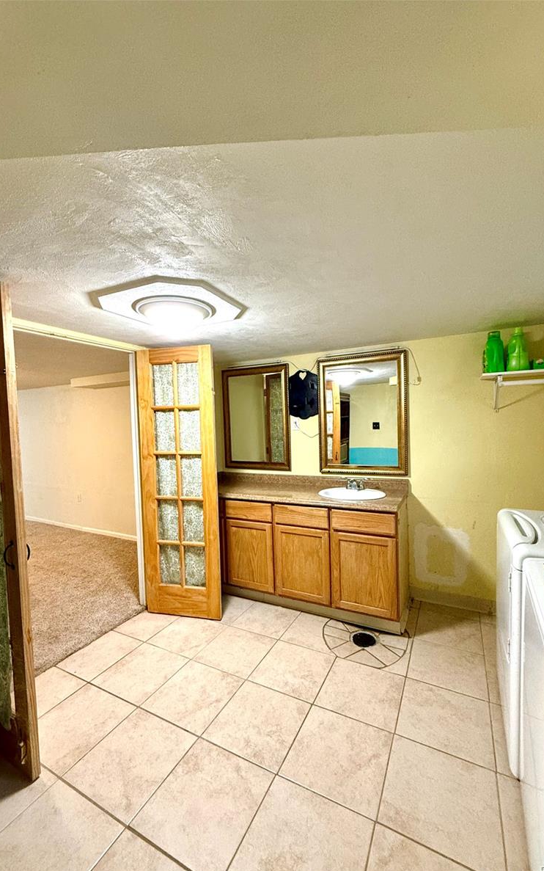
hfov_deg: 74.8
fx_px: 356
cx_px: 275
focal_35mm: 15
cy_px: 440
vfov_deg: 101.5
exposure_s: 1/60
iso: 640
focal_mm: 2.22
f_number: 2.2
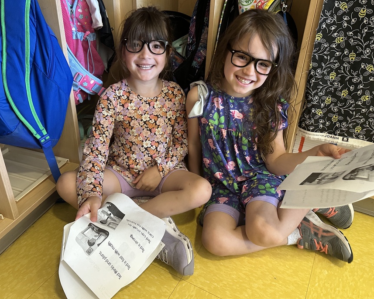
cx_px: 180
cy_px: 140
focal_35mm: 28
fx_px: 310
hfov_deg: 62.2
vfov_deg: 51.5
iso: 320
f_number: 1.78
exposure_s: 1/60
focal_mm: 6.86
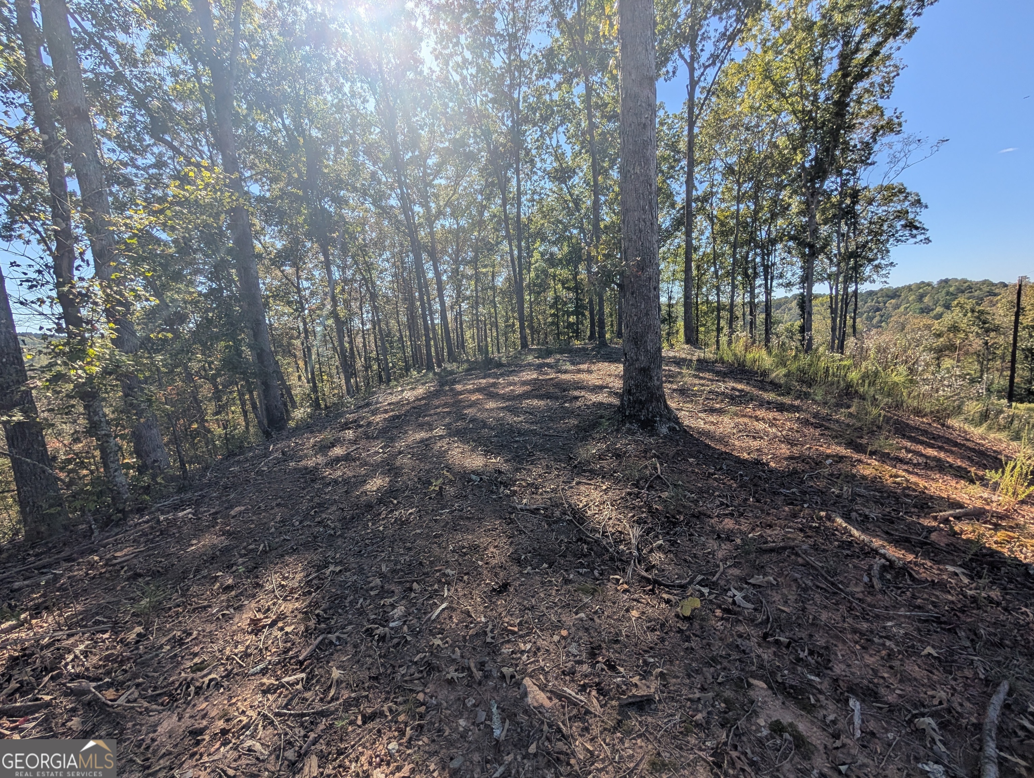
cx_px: 517
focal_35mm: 12
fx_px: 359
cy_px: 389
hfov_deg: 110.5
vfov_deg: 94.6
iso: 51
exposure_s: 1/2169
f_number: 1.7
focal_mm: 2.02
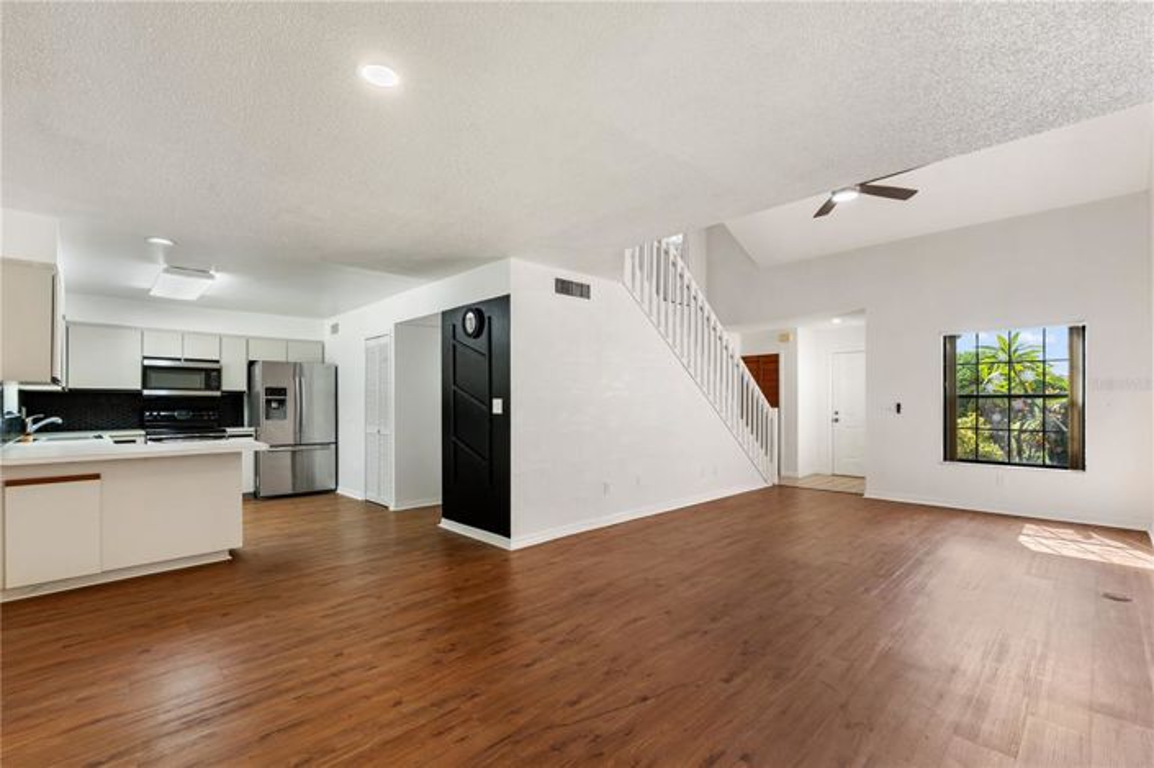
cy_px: 384
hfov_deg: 96.8
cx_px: 577
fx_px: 513
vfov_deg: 73.7
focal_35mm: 16
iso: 250
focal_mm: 16
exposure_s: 1/3
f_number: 13
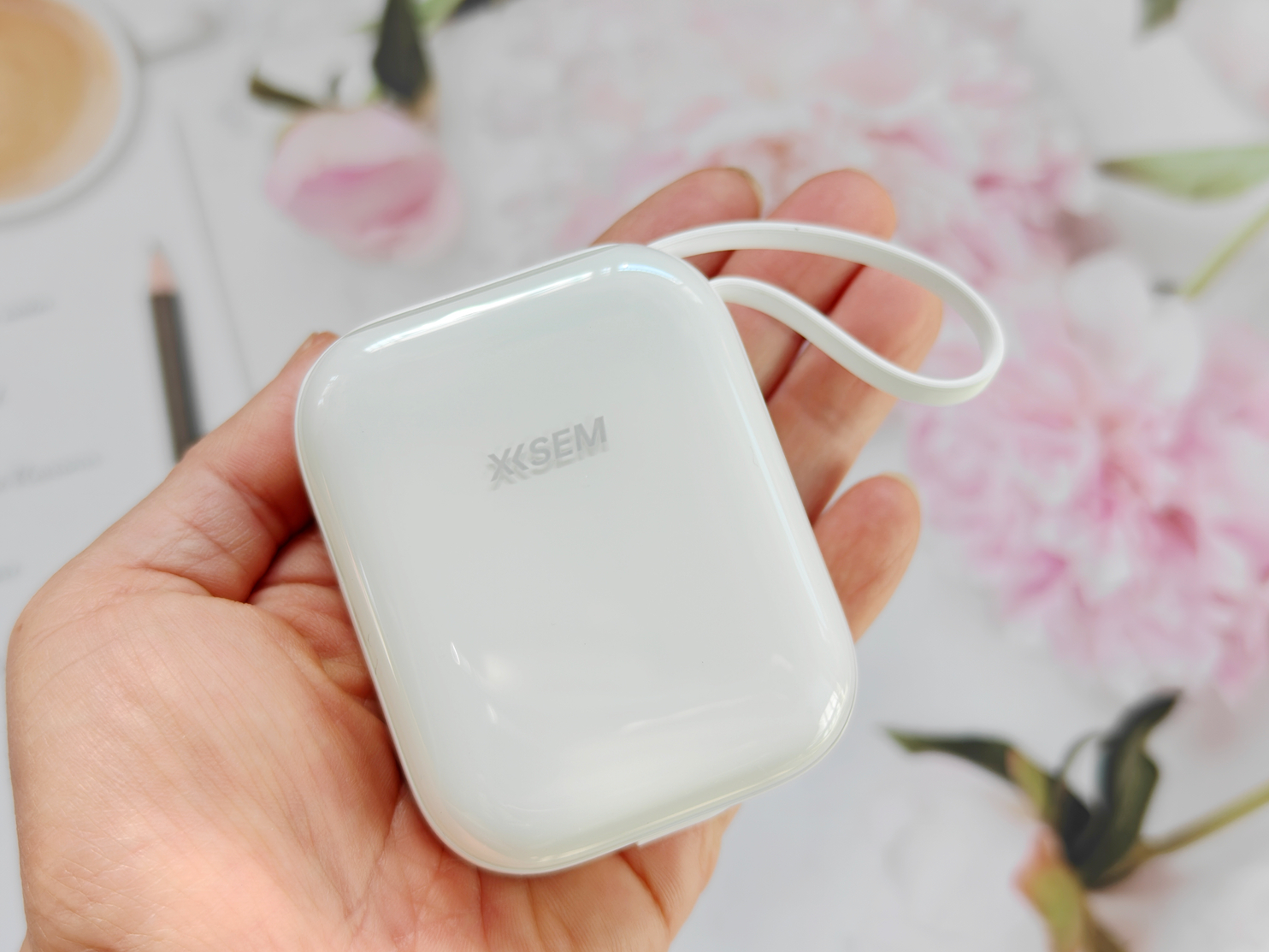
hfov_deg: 40.4
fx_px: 1723
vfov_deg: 30.9
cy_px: 476
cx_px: 634
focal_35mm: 47
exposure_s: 1/200
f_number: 1.8
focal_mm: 8.67
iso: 100
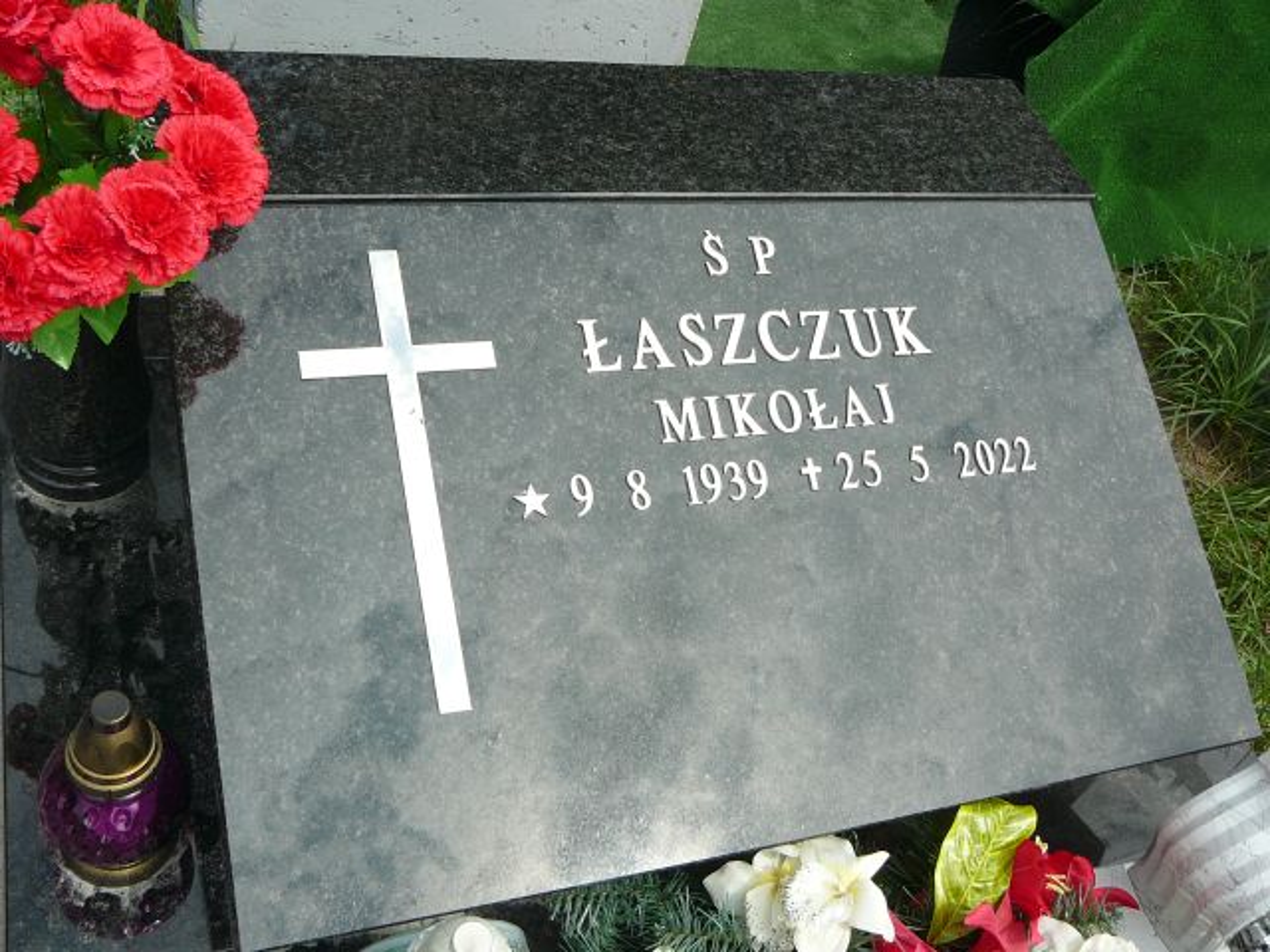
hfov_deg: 52.6
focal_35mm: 35
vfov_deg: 40.7
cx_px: 635
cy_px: 476
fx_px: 1284
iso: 80
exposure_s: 1/400
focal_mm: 5.2
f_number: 5
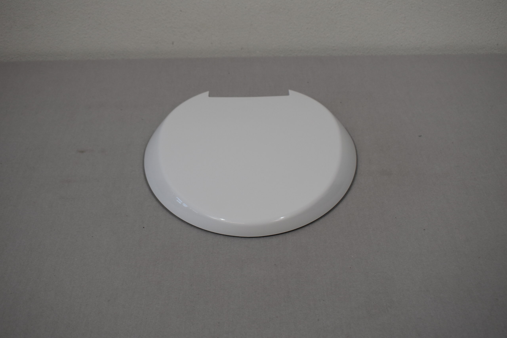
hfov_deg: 45.0
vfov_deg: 30.9
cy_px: 169
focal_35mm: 44
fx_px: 613
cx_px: 254
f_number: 5.6
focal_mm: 29
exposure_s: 1/250
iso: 400
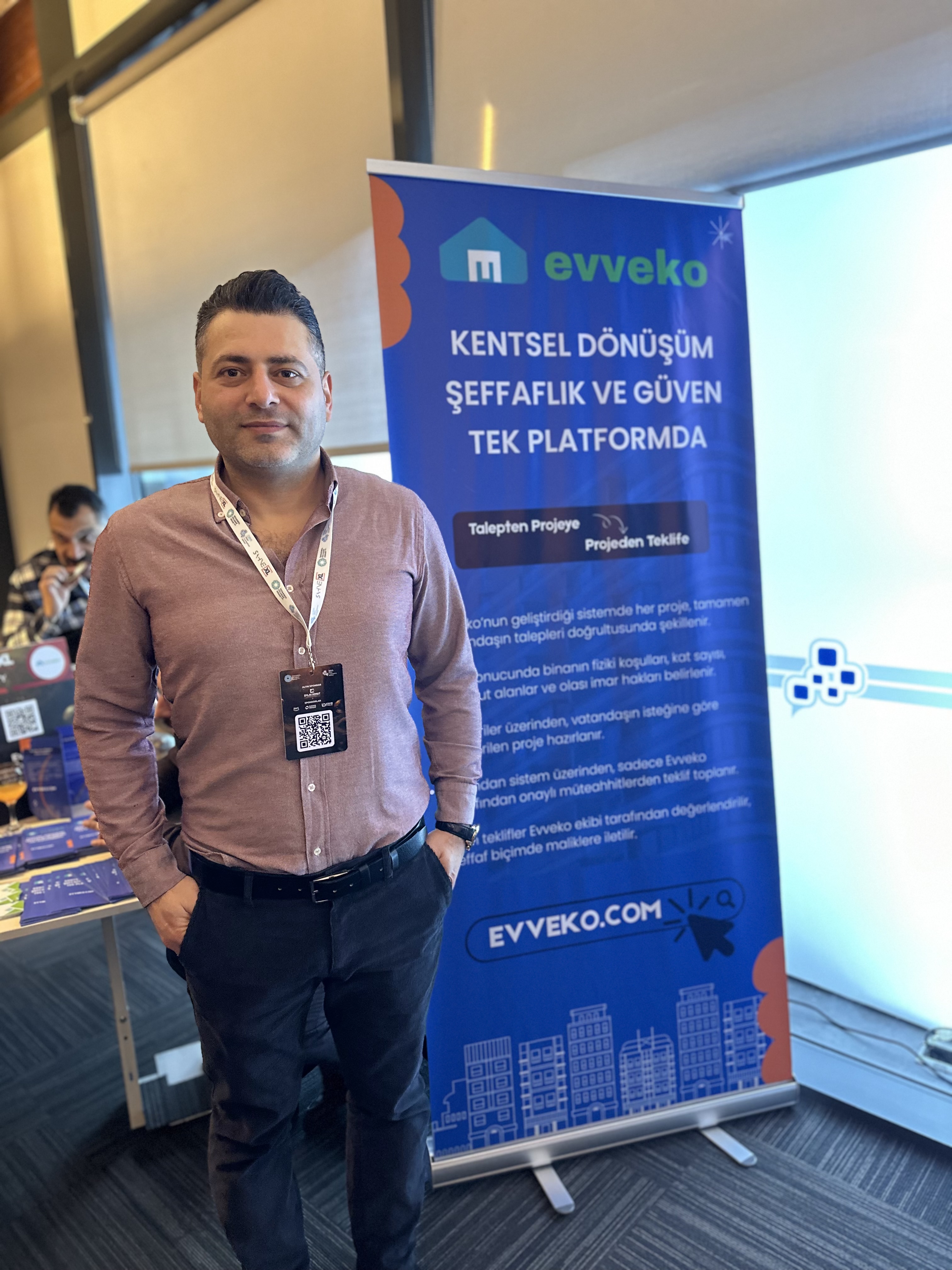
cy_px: 635
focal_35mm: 24
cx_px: 476
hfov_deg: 56.8
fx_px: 880
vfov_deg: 71.6
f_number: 1.78
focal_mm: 6.86
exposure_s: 1/50
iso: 500
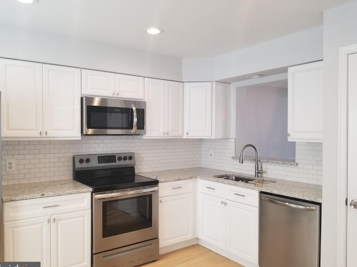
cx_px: 181
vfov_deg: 51.3
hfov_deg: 65.3
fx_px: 278
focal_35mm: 27
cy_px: 138
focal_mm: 4.25
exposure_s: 1/60
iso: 64
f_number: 1.7
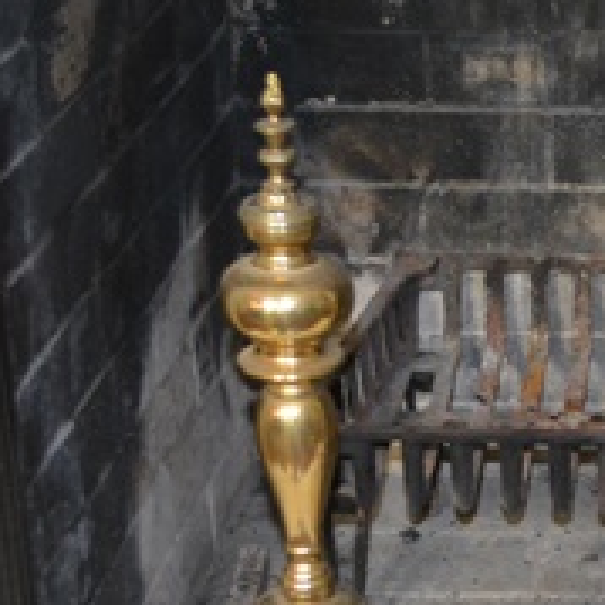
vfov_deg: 12.6
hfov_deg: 12.3
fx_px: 2709
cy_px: 541
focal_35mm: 137
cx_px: 811
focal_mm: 32
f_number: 4.8
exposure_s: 1/60
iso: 2200
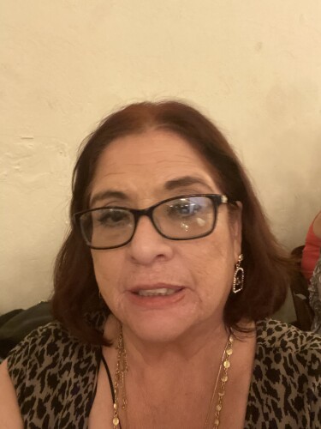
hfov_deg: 46.8
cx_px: 160
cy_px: 214
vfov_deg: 60.0
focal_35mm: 30
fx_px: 371
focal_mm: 2.71
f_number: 2.2
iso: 1000
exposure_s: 1/15
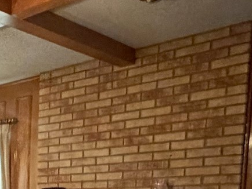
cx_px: -140
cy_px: 261
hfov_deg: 23.0
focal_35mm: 66
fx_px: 481
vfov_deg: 20.0
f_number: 2.2
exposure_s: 1/40
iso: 1000
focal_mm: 2.22
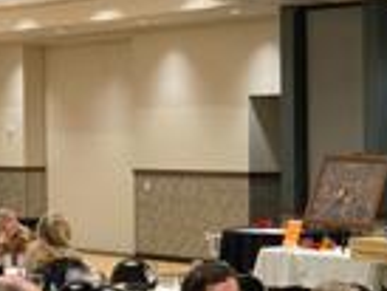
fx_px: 1276
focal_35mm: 114
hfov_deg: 15.4
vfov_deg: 13.0
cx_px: 644
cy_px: 220
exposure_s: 1/60
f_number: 1.8
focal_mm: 4.25
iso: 200
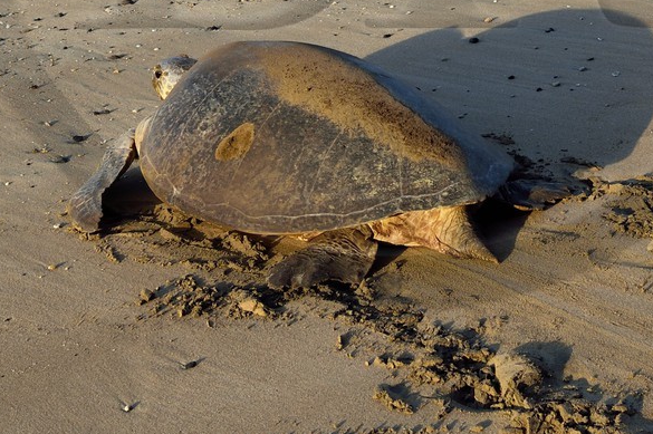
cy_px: -153
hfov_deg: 21.9
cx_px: 390
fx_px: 1685
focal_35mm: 93
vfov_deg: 14.0
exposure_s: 1/250
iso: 400
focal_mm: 34
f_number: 13
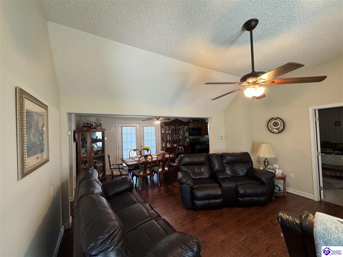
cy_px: 128
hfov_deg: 102.1
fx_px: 139
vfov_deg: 85.7
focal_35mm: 14
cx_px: 172
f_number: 2.2
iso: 250
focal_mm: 2.22
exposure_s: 1/60
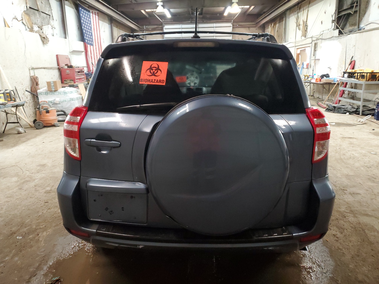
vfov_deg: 53.1
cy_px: 142
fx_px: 285
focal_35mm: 26
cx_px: 190
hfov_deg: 67.3
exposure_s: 1/60.2
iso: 346
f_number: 1.5
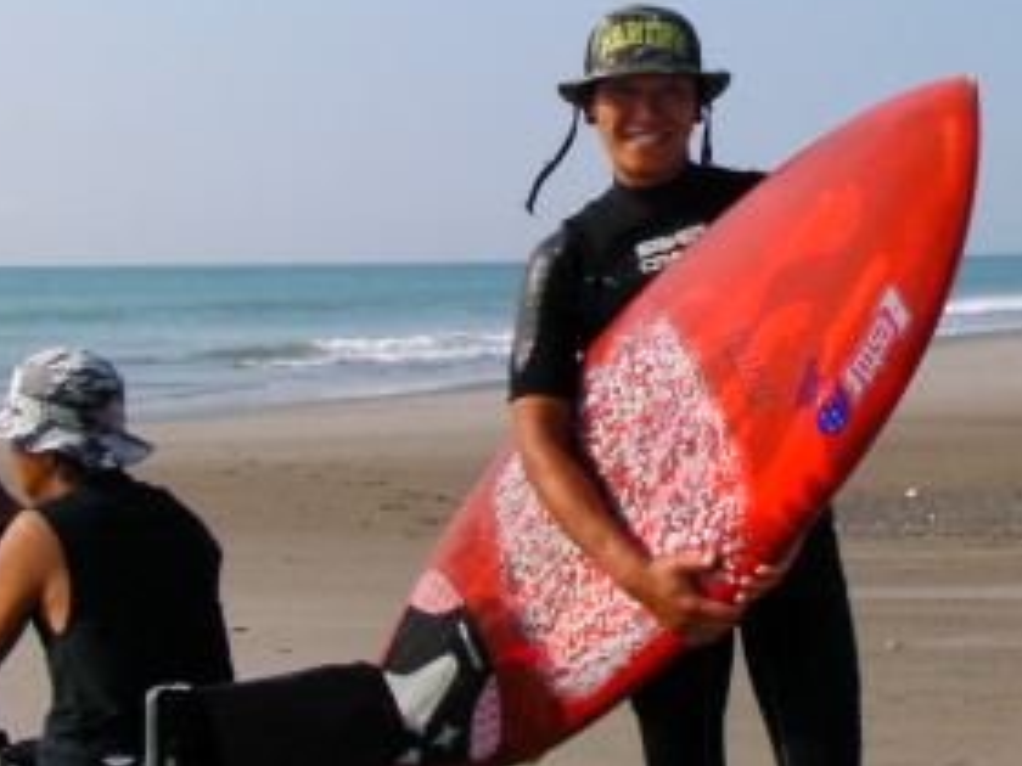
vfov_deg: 16.8
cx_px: 818
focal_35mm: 87
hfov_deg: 22.2
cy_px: 131
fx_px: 2569
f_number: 4.5
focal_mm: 6.3
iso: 50
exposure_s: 1/352
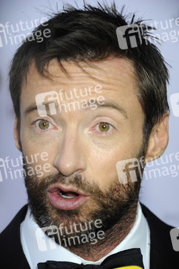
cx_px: 90
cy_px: 134
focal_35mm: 170
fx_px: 1270
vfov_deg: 12.1
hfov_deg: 8.1
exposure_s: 1/200
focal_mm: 170
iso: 640
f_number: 5.6
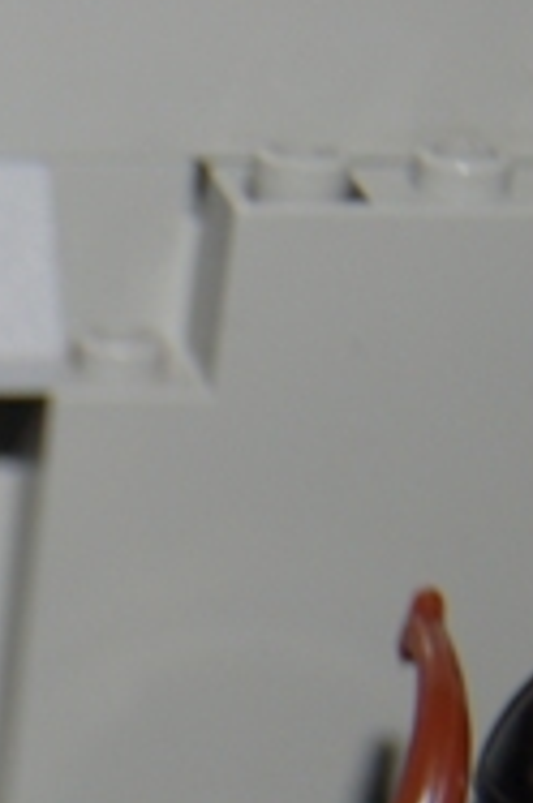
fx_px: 4012
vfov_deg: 11.1
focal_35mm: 180
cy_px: 1108
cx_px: -890
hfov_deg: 7.0
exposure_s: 1/60
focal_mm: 28
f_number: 4.2
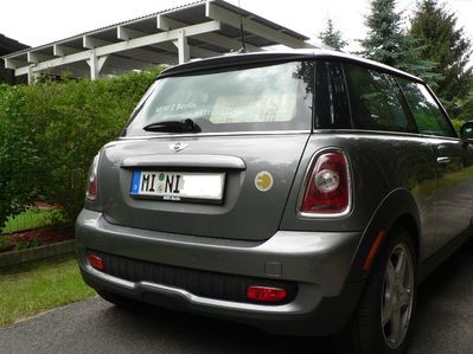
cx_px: 236
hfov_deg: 52.6
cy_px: 177
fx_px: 478
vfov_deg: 40.7
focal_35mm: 35
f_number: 2.8
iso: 100
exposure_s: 1/200
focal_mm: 6
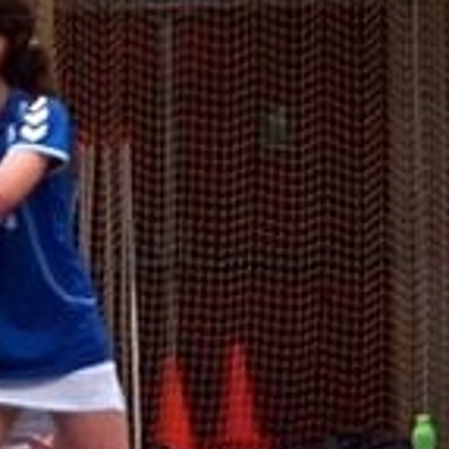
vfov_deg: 3.8
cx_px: -650
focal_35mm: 456
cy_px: 235
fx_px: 6692
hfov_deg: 3.8
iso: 800
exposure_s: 1/160
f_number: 2.8
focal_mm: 50
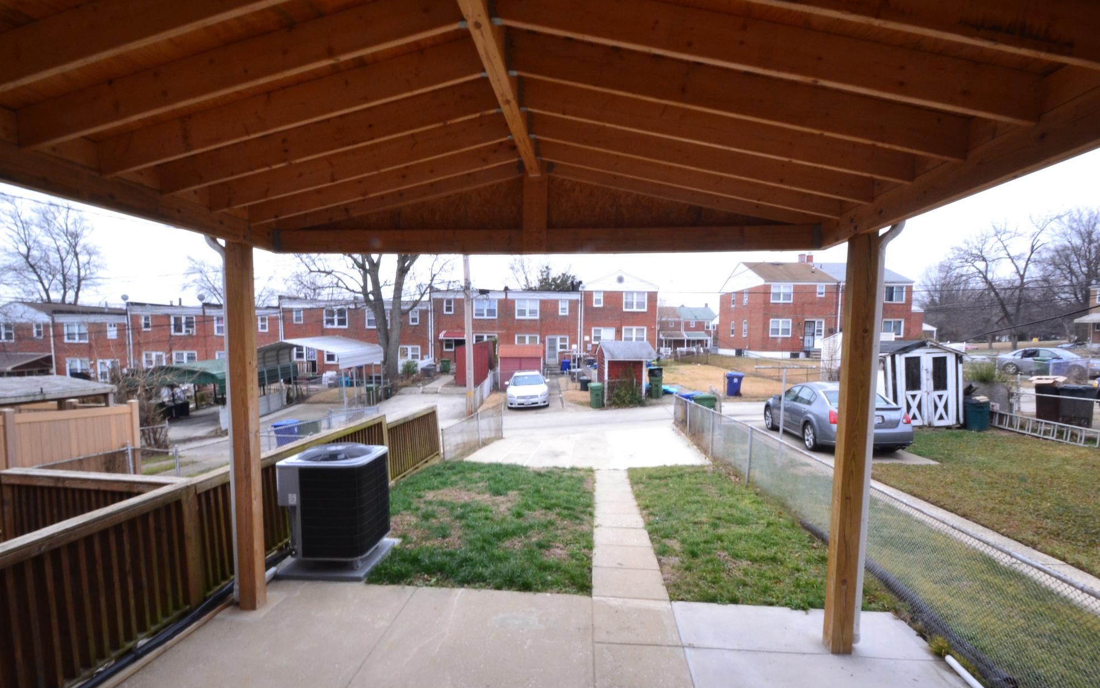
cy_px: 376
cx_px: 561
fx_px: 480
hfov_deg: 97.8
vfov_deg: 71.1
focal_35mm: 16
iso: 800
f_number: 3.5
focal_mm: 10
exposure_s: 1/10
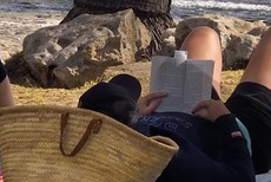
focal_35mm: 361
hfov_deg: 5.6
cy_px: -284
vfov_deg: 3.7
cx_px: 451
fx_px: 2721
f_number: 20
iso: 200
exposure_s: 1/250
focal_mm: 52
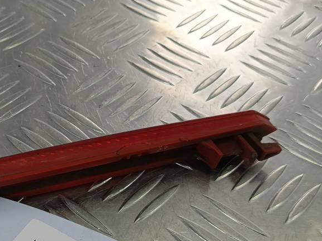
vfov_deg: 29.8
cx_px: 67
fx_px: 446
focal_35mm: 48
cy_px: 182
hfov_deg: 38.3
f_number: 1.6
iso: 78
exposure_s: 1/100
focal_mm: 4.11
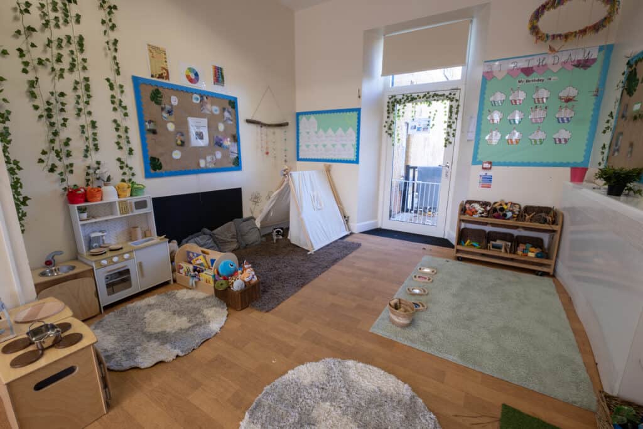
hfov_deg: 100.4
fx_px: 268
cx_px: 322
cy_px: 214
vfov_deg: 77.3
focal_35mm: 15
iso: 250
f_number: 10
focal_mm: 10
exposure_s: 1/6
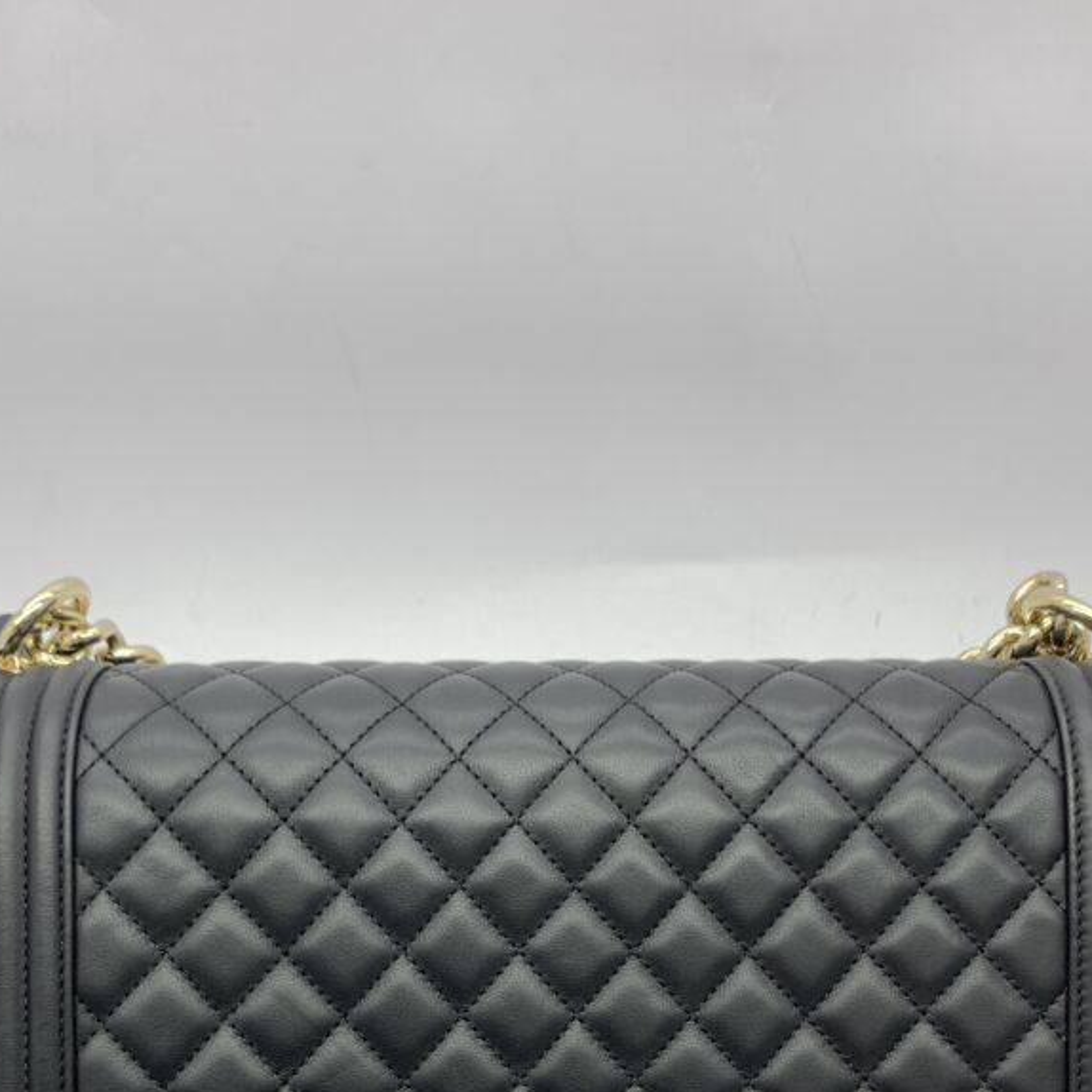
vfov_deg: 38.5
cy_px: 957
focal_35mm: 41
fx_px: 1463
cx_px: 550
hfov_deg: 40.9
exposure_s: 1/100
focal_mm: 4.25
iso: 50
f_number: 1.8
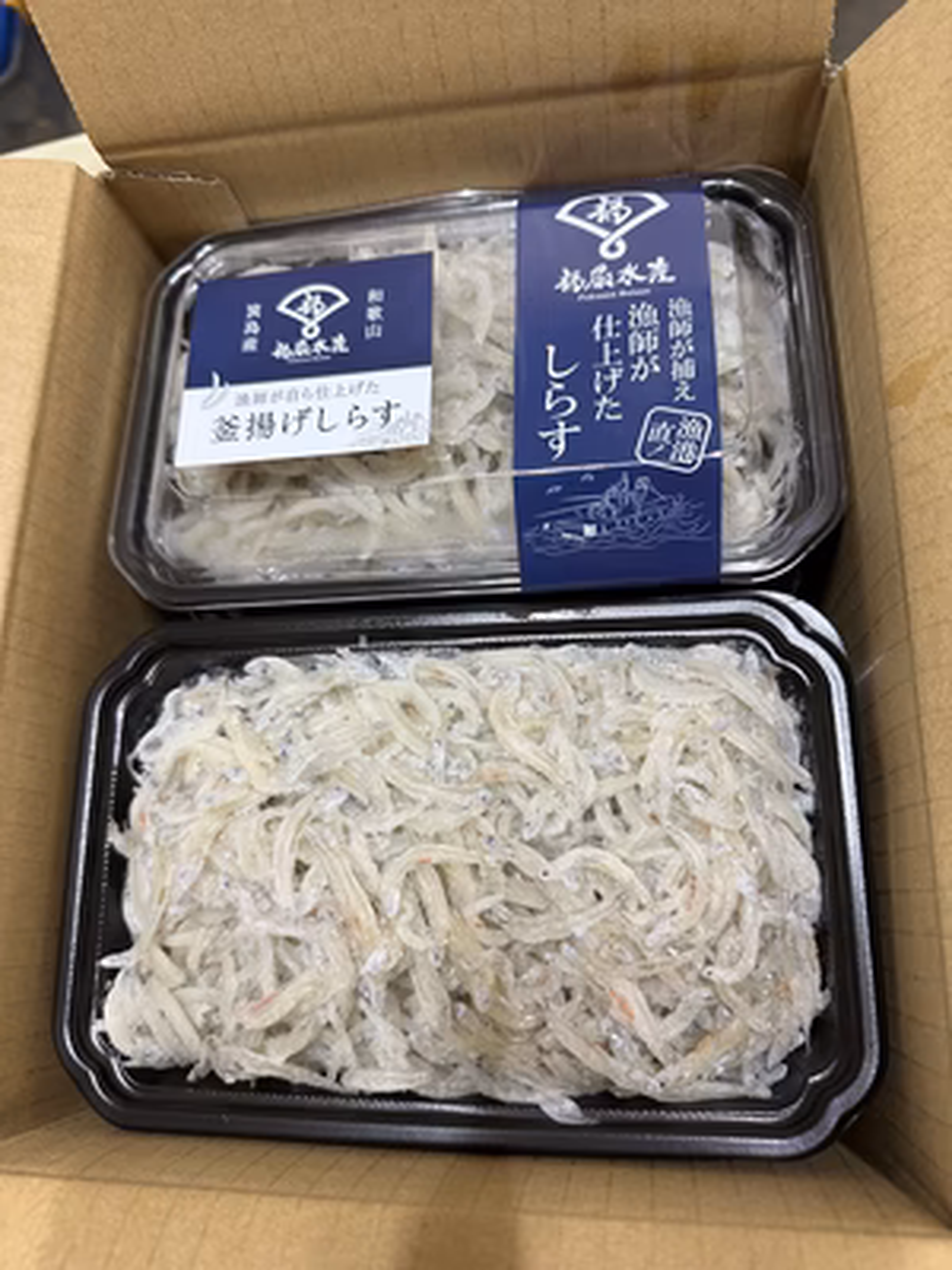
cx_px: 476
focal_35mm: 24
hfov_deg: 56.8
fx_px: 880
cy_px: 635
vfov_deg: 71.6
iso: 320
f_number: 1.78
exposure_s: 1/50
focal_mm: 6.86
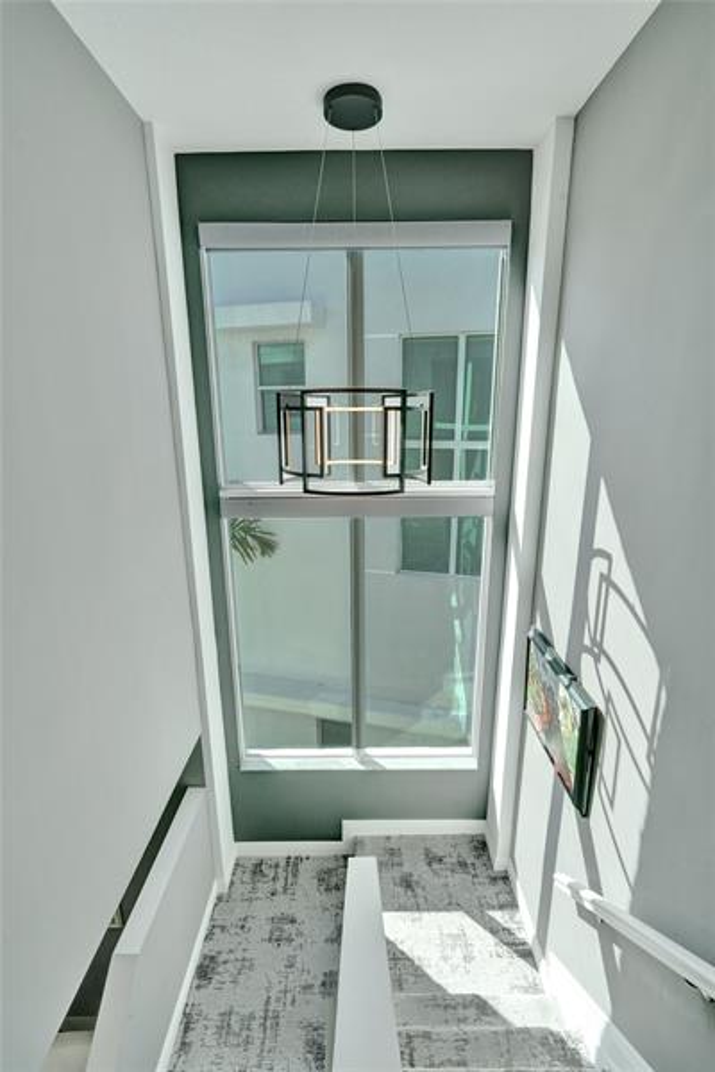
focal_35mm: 16
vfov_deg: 96.7
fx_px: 477
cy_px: 536
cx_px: 358
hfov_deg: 73.7
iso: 1600
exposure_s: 1/500
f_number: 13
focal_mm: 16
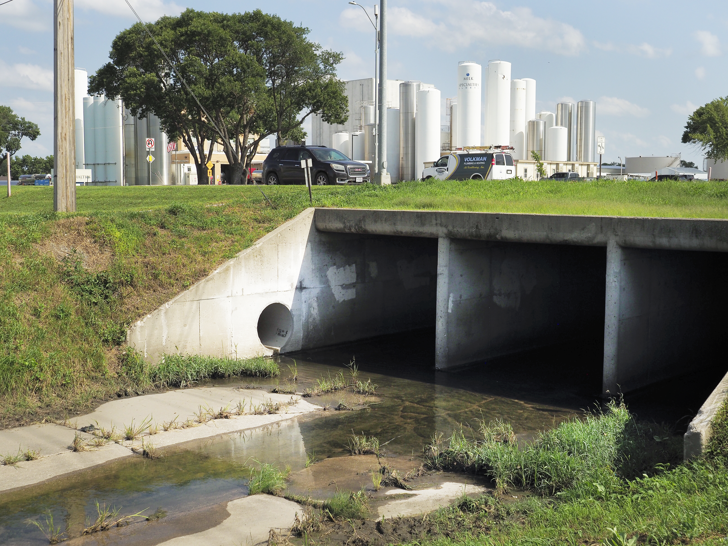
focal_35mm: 46
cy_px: 273
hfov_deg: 41.2
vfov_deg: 31.5
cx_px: 364
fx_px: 967
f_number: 5
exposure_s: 1/2000
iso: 200
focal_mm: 23
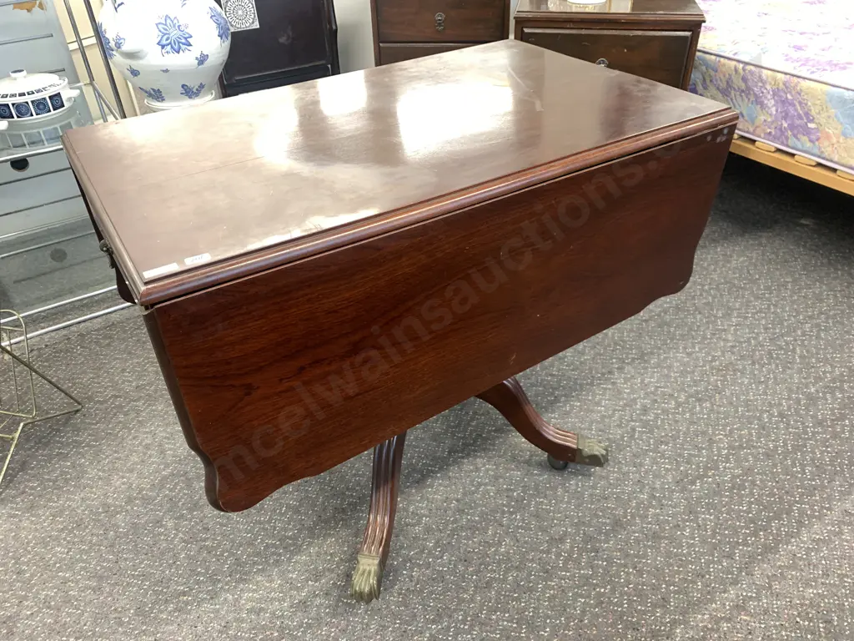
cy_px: 320
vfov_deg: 53.1
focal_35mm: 26
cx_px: 427
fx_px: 641
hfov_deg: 67.3
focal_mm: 4.25
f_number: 1.8
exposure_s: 1/50
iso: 160
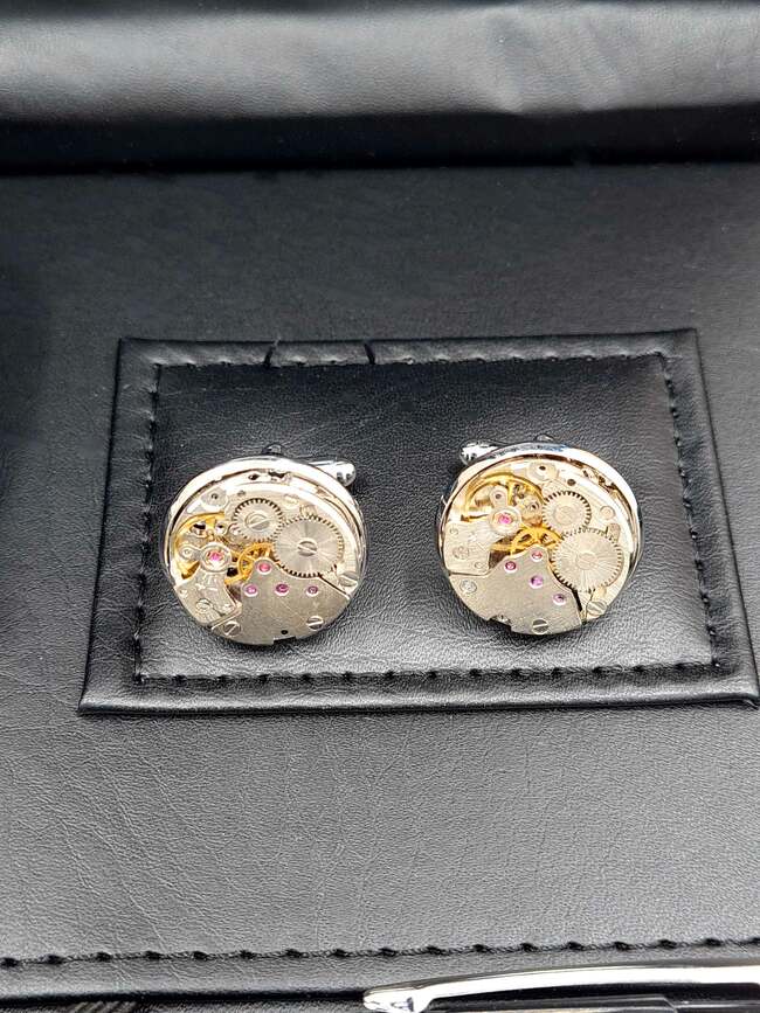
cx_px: 380
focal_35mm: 26
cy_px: 506
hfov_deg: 53.1
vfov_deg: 67.3
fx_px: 761
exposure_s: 1/119
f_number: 1.8
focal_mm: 5.4
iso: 50
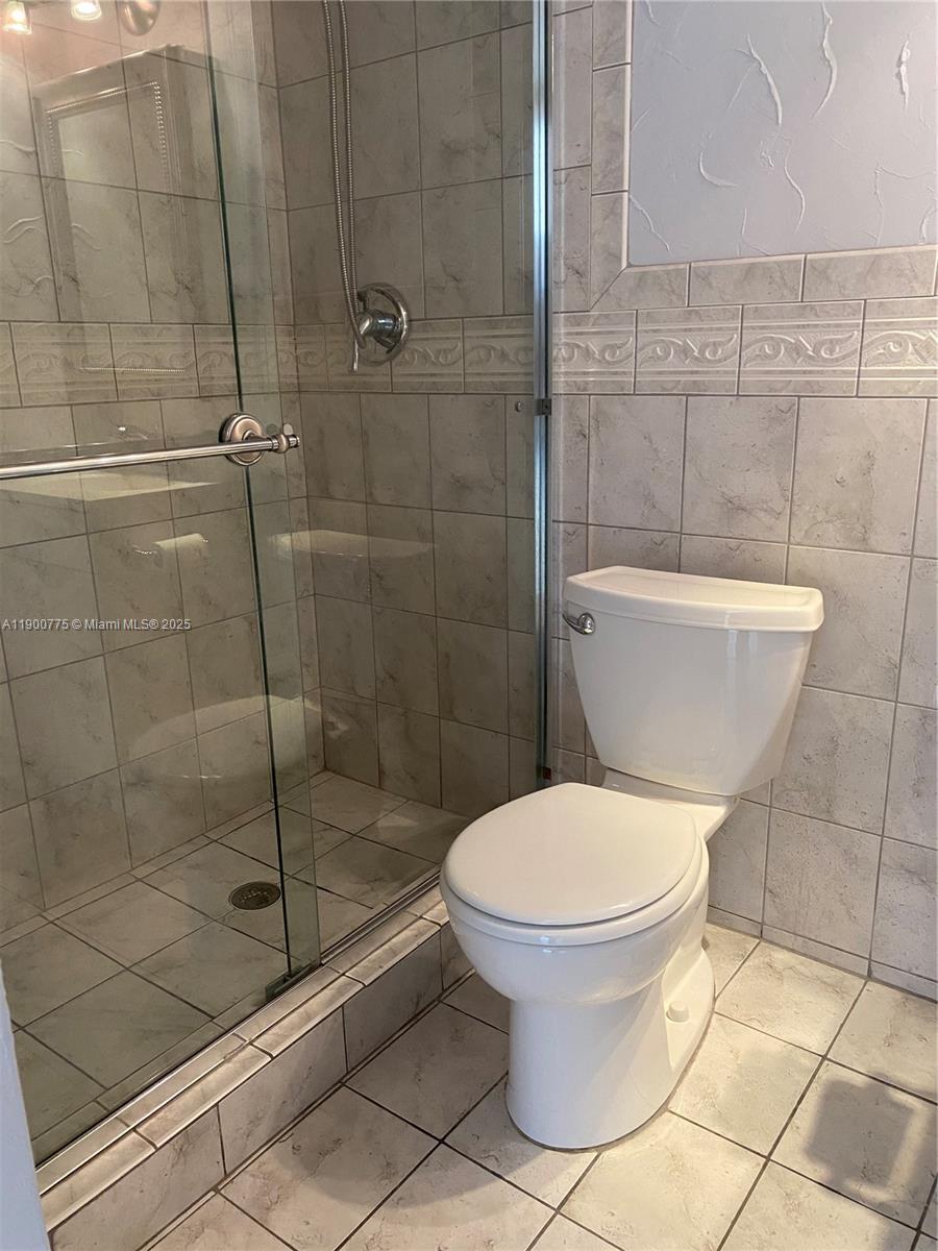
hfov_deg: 53.1
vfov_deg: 67.3
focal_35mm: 26
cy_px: 626
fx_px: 939
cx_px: 469
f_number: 1.8
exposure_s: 1/60
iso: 250
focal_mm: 4.25
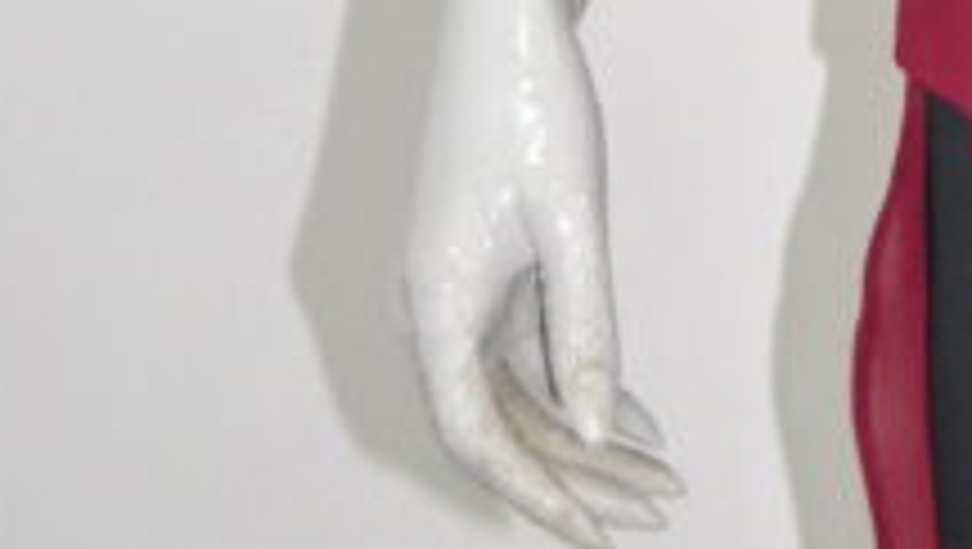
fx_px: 6527
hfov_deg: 8.3
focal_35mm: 253
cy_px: -1192
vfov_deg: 4.6
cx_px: 1474
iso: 800
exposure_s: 1/60
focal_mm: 34
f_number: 4.5
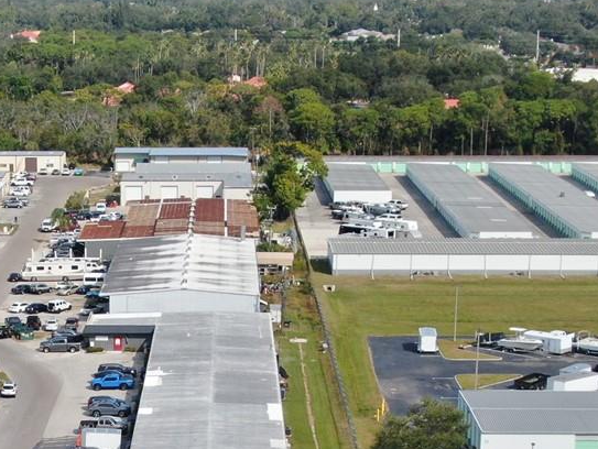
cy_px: 419
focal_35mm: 106
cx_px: 93
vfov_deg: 13.8
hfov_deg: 18.3
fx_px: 1832
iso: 100
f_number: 3.3
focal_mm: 6.21
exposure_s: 1/800
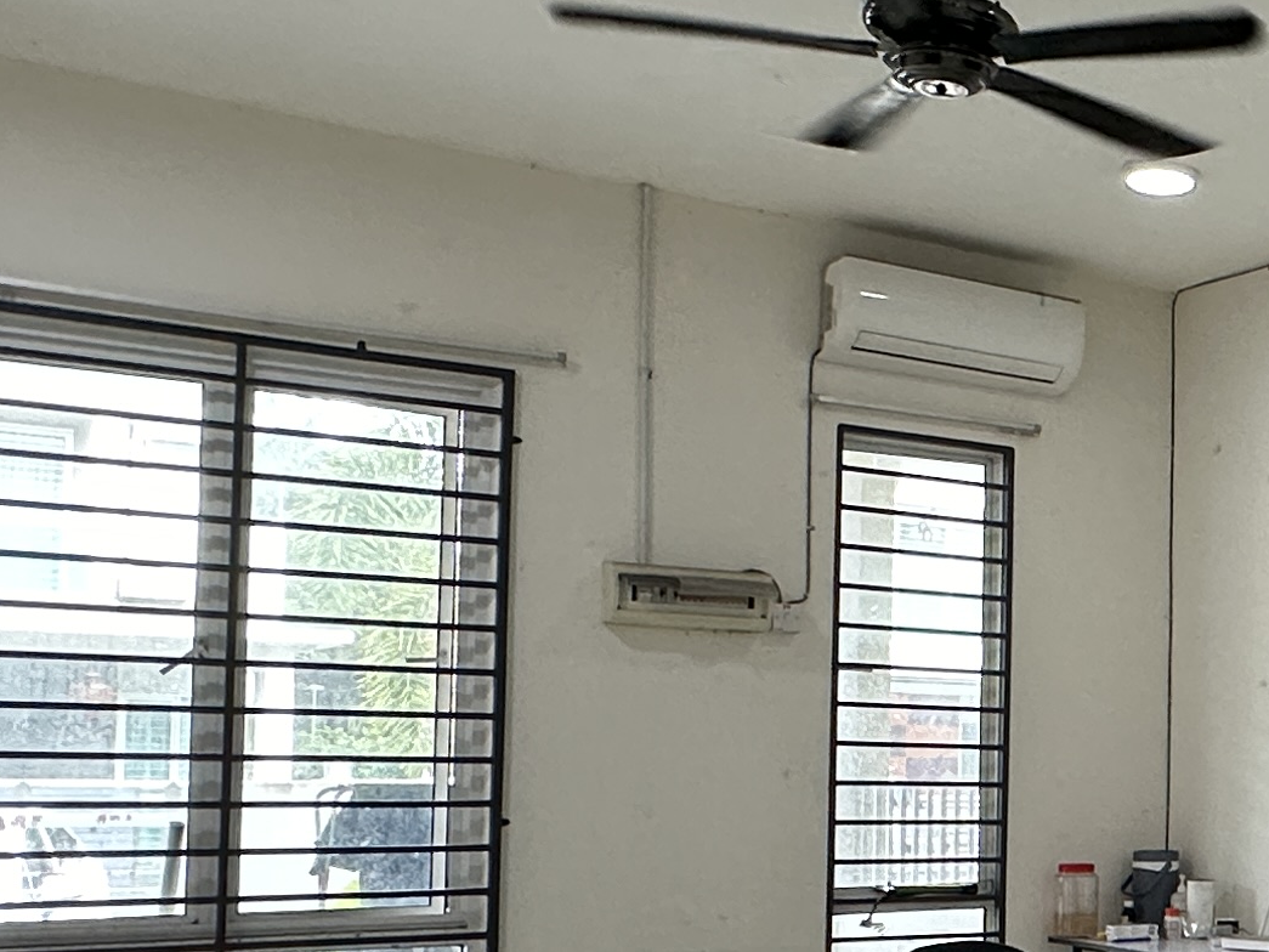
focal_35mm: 54
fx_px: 1980
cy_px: 704
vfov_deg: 26.7
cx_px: 1568
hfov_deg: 29.8
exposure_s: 1/100
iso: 200
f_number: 2.2
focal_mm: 2.22
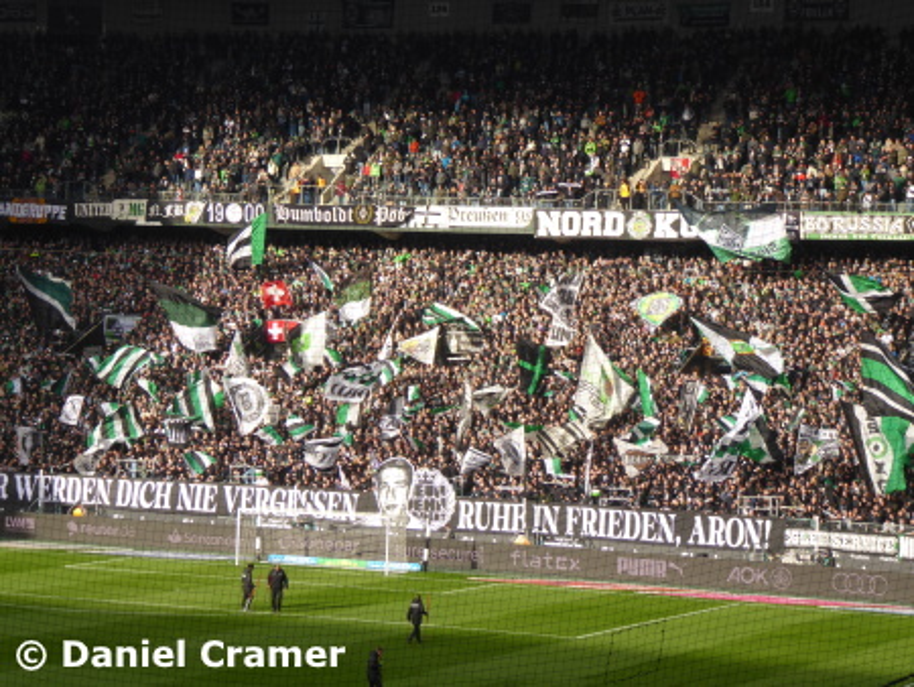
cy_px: 344
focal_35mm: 115
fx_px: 3038
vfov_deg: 12.9
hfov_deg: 17.1
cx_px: 457
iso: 80
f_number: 5.1
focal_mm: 20.6
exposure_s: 1/125
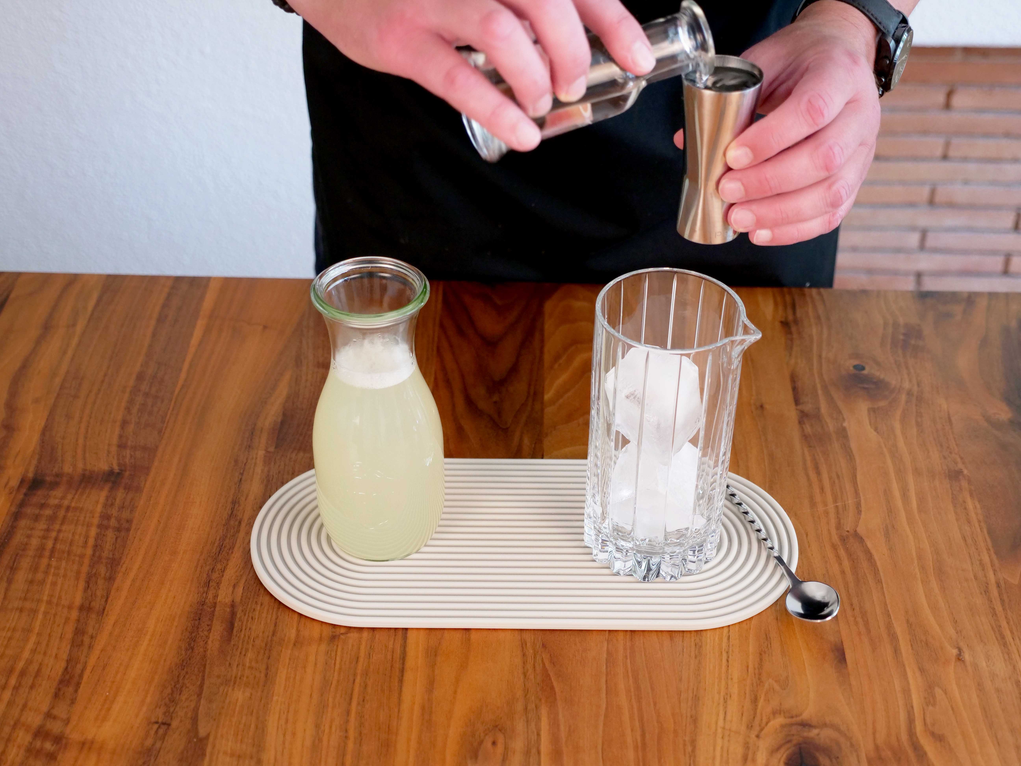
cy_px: 383
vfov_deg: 27.0
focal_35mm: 54
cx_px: 510
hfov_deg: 35.5
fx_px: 1593
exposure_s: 1/60
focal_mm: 27
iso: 800
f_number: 2.8
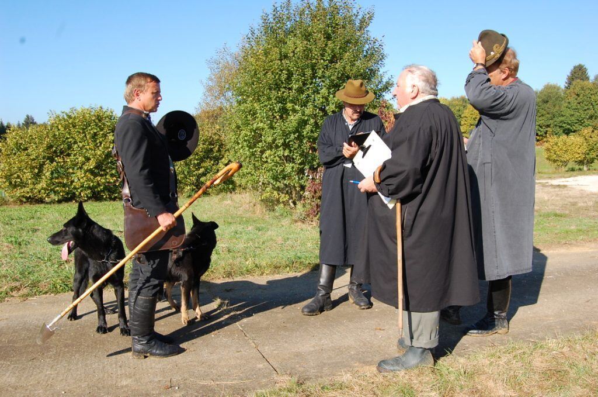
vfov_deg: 43.5
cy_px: 198
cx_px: 299
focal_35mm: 30
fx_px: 497
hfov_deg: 62.0
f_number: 10
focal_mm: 20
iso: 400
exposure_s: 1/400
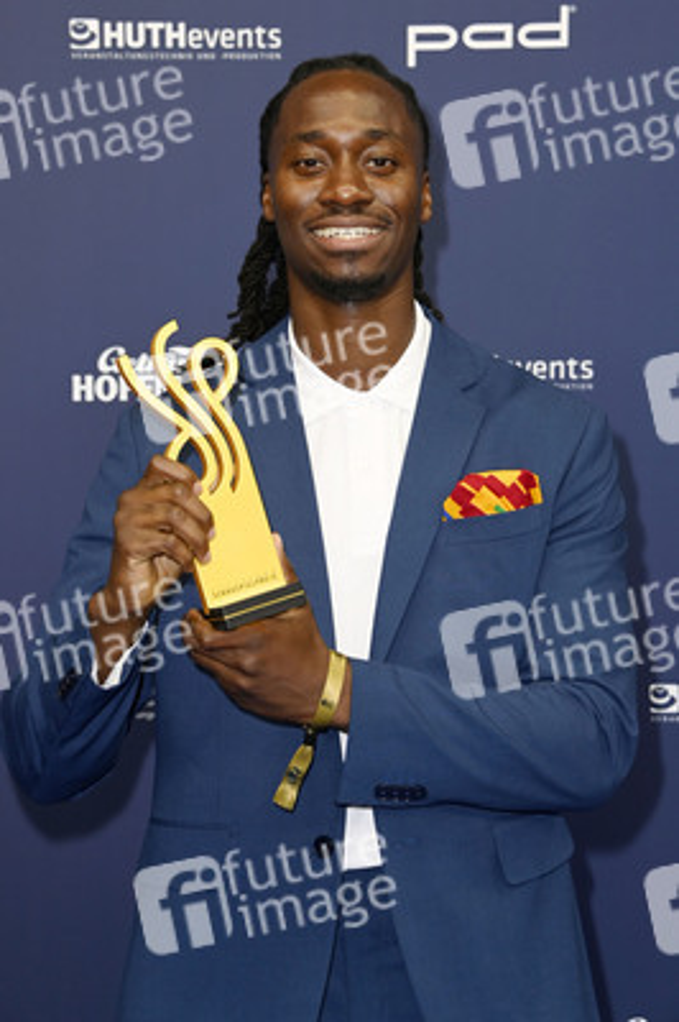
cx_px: 340
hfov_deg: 18.9
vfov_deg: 28.1
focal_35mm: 72
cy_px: 511
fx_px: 2040
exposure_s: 1/200
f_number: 5.6
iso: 800
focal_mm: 72
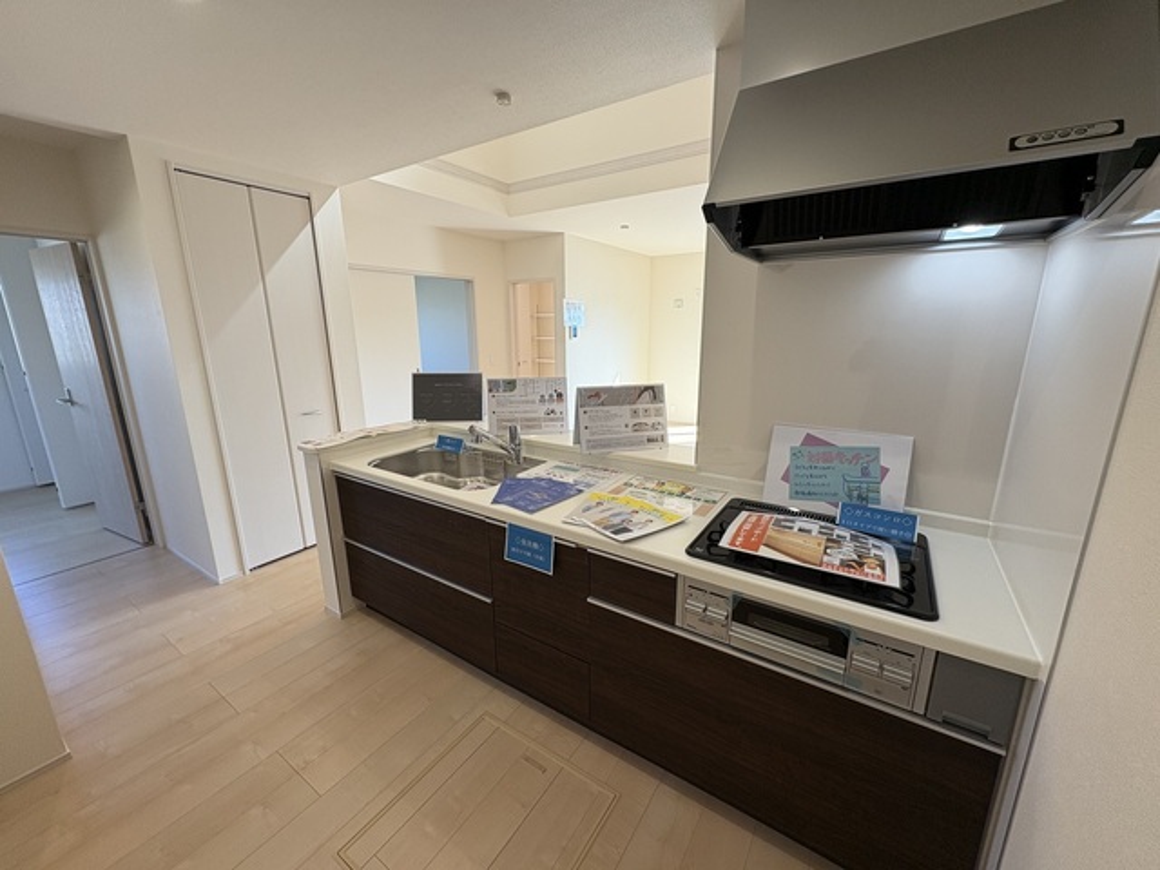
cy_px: 435
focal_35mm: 14
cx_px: 580
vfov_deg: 85.7
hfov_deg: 102.1
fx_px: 469
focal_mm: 2.22
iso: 125
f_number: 2.2
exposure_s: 1/99
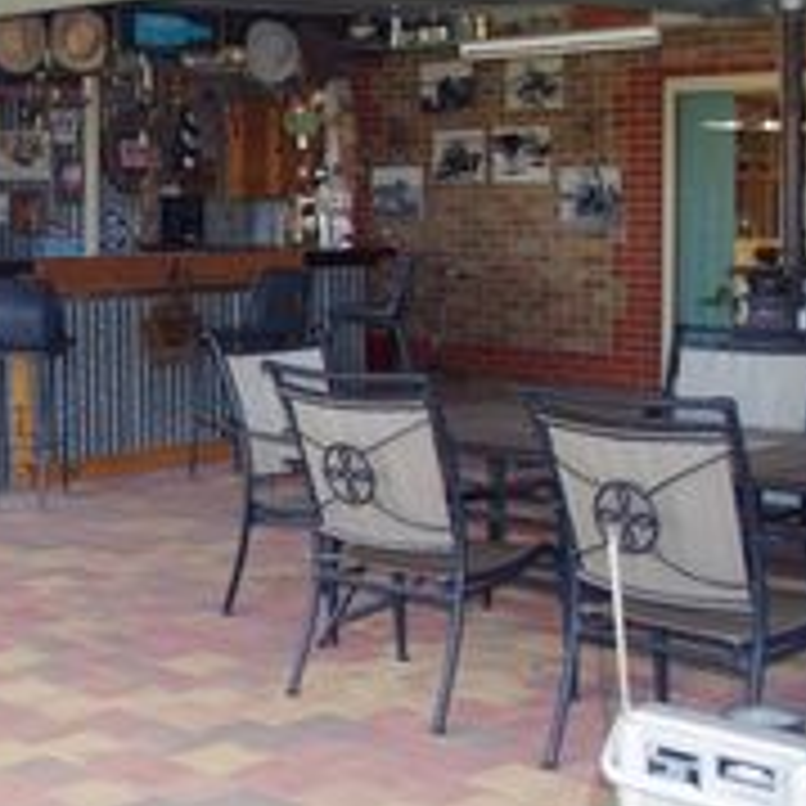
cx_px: -9
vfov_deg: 24.8
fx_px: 1818
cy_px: 241
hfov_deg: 23.9
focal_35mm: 69
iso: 400
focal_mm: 21
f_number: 4
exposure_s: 1/125
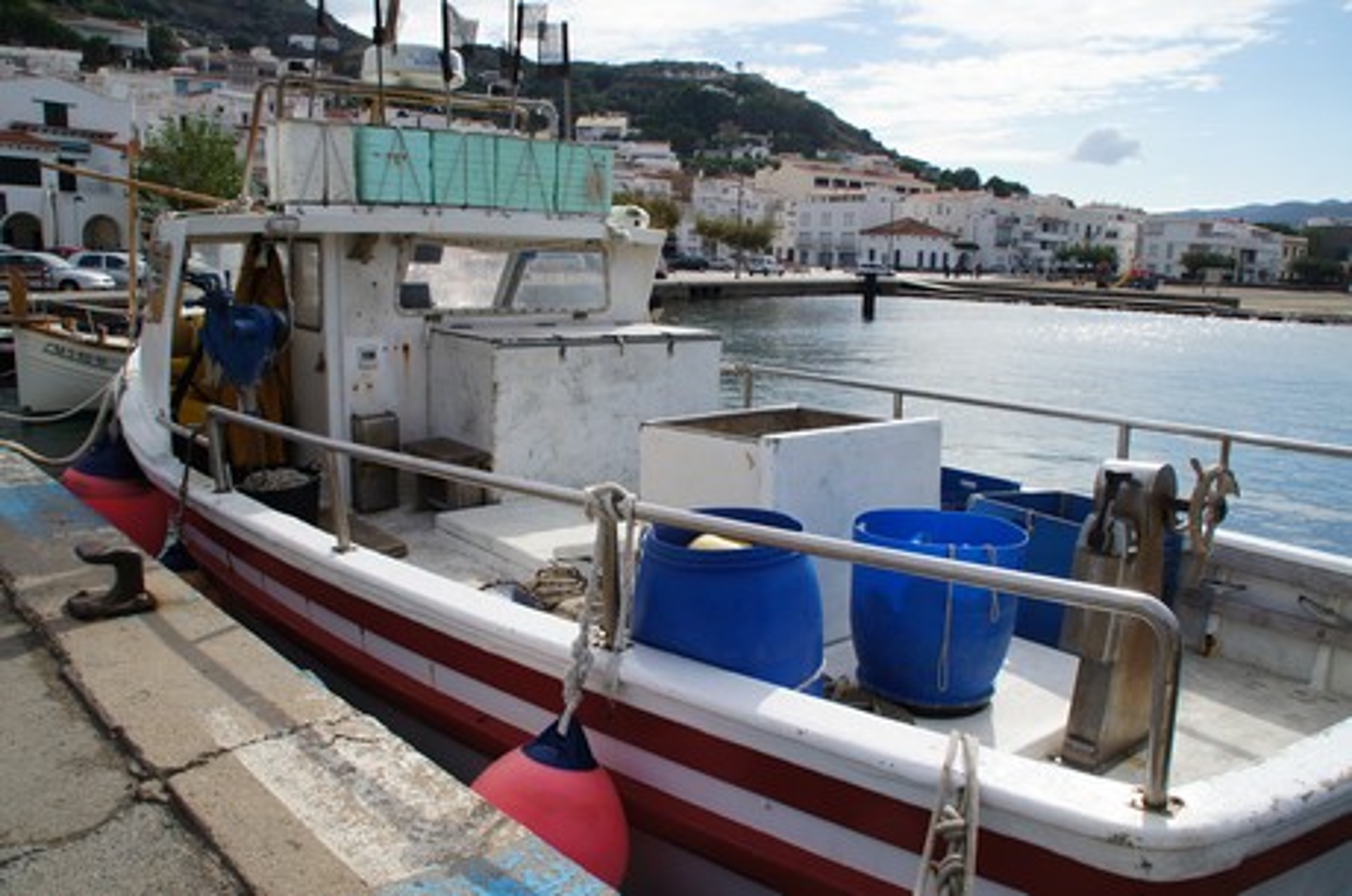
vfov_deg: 47.8
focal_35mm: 27
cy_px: 448
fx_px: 1012
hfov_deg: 67.5
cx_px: 676
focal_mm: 18
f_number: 11
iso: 100
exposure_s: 1/160
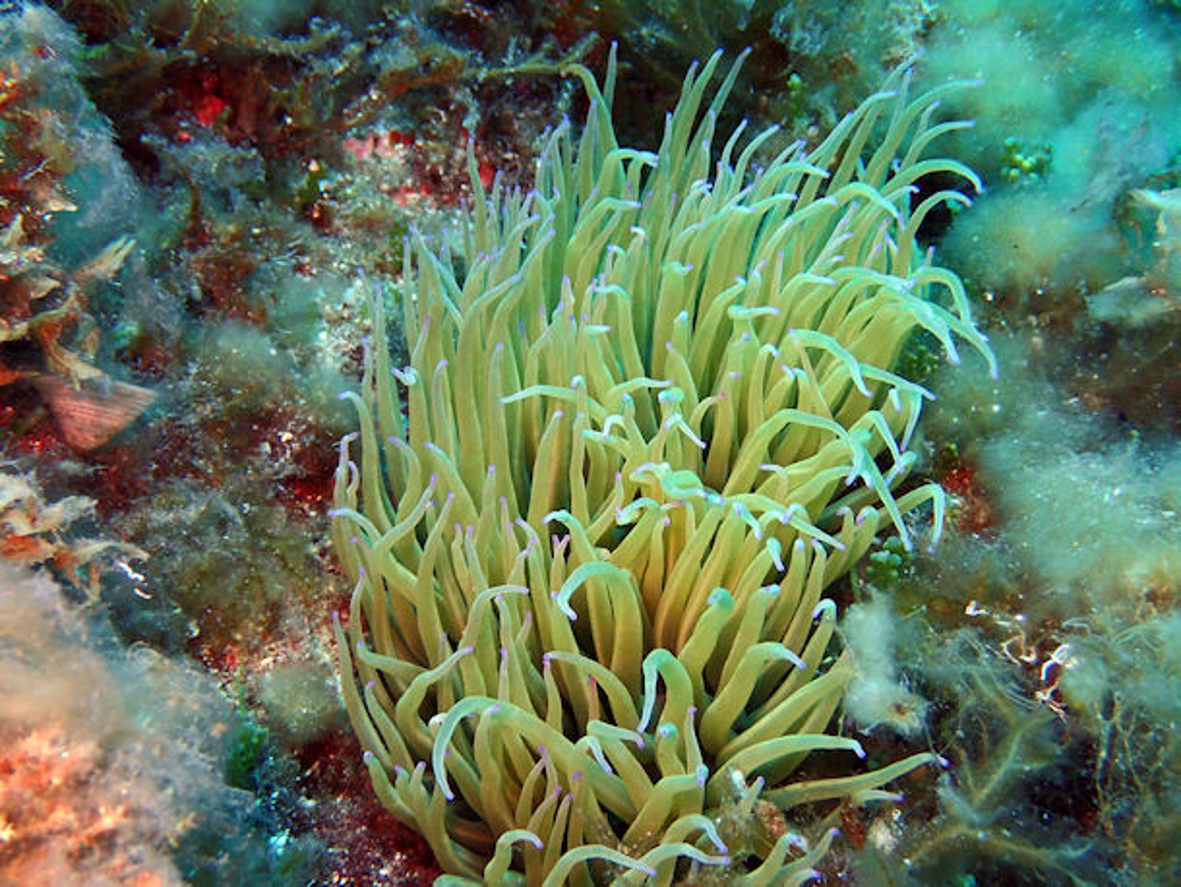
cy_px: 444
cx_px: 590
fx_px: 1809
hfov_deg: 36.2
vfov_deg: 27.5
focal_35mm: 53
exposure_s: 1/250
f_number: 4.5
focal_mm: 9.61
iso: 100
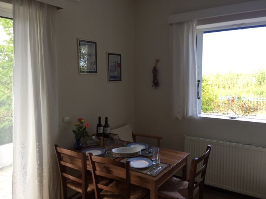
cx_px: 133
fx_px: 223
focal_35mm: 29
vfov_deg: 48.2
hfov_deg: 61.7
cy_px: 100
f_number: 2.2
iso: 32
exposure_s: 1/100
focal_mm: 4.15
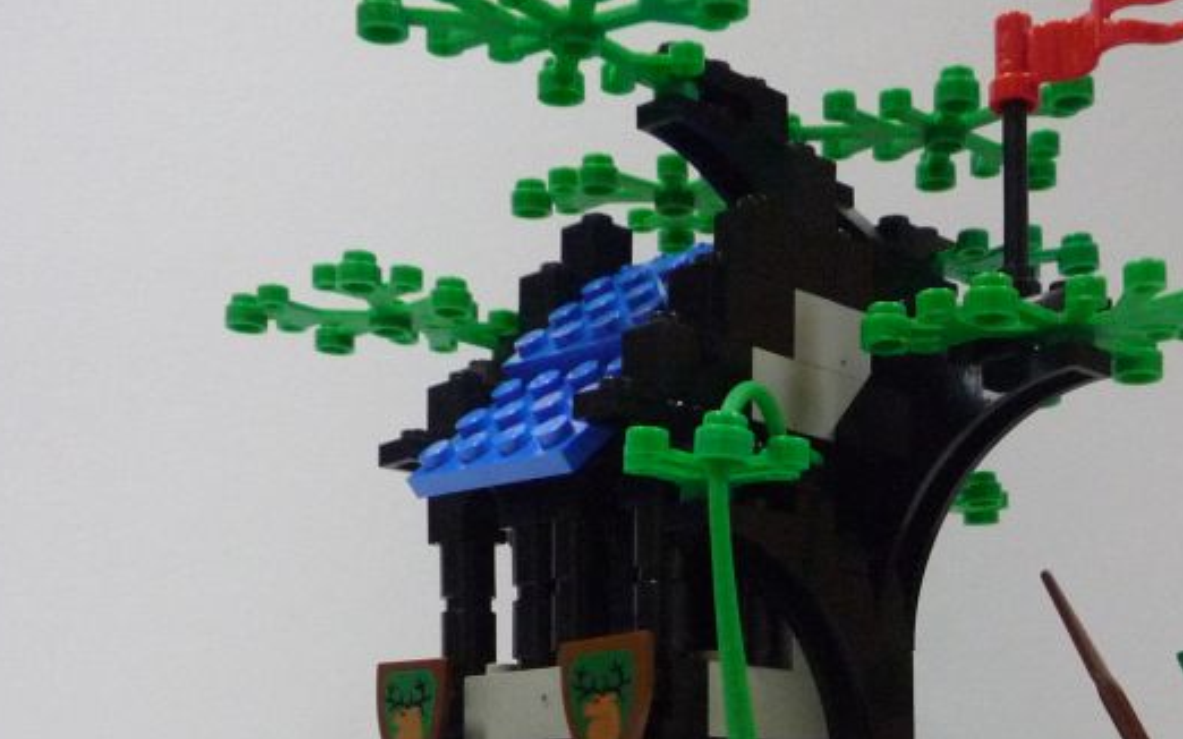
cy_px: 796
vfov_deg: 23.5
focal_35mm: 52
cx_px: 802
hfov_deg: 38.4
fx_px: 1676
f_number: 2.8
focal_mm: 4.4
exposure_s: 1/20
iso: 400
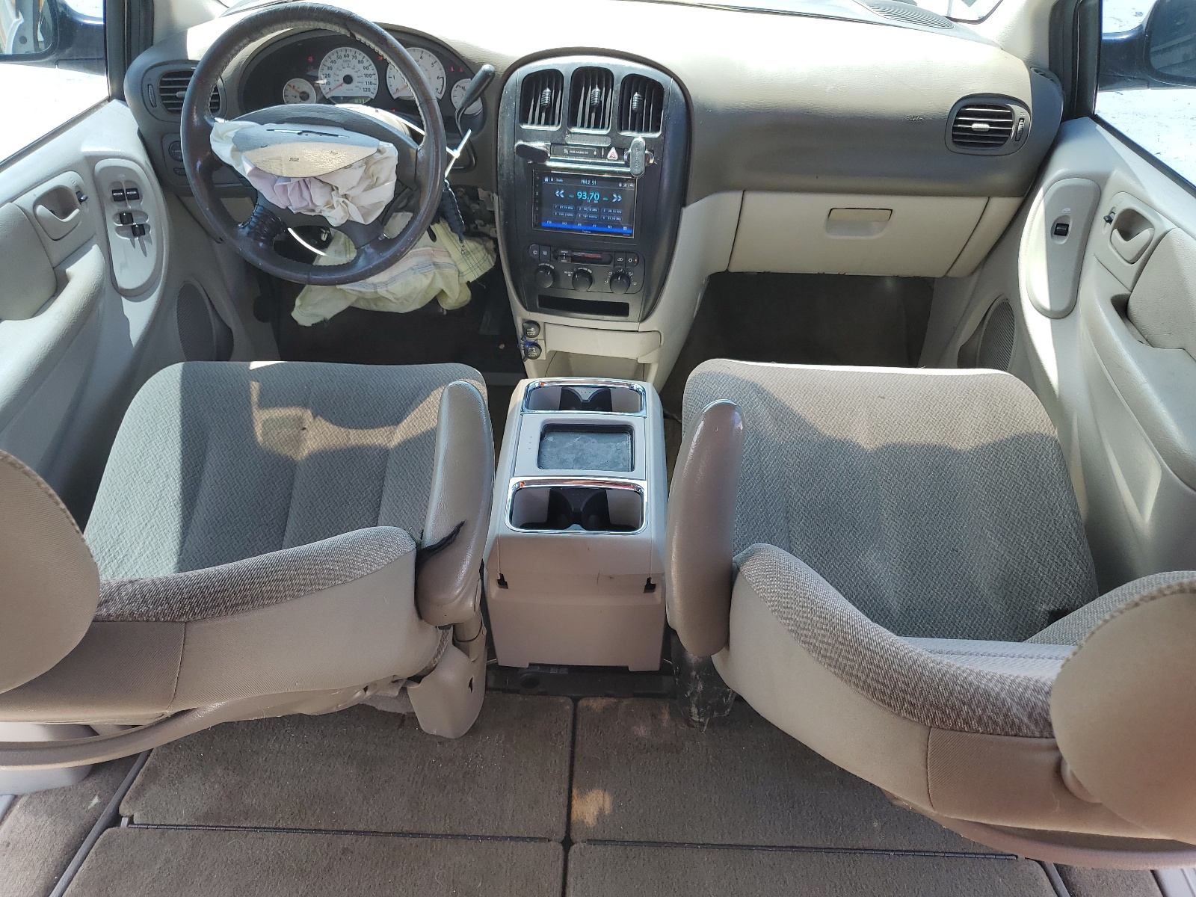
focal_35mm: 26
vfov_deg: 53.1
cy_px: 448
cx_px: 598
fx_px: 898
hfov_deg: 67.3
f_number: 1.5
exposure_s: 1/312
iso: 50
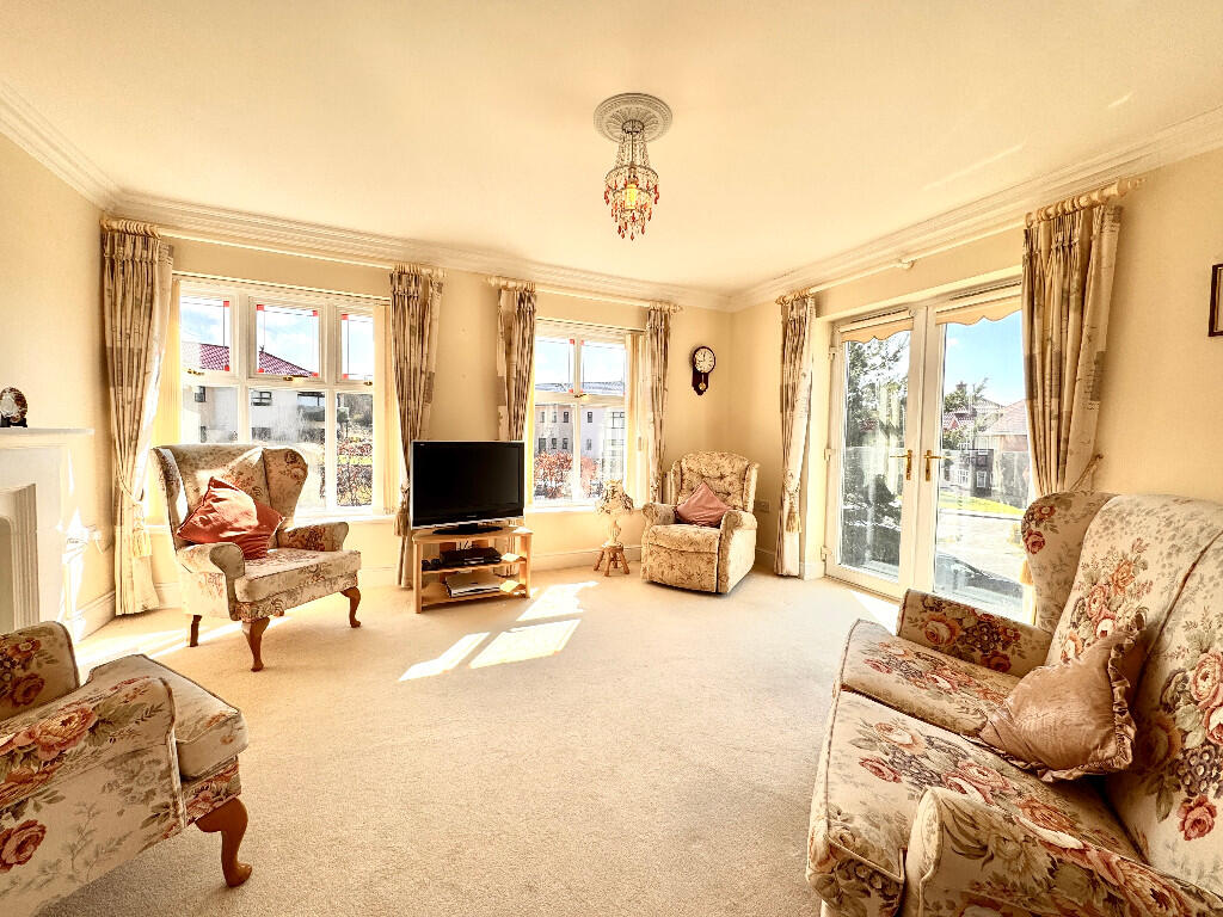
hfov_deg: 102.1
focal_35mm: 14
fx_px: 495
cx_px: 612
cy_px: 458
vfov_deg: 85.7
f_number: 2.2
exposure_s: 1/578
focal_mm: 2.22
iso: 40
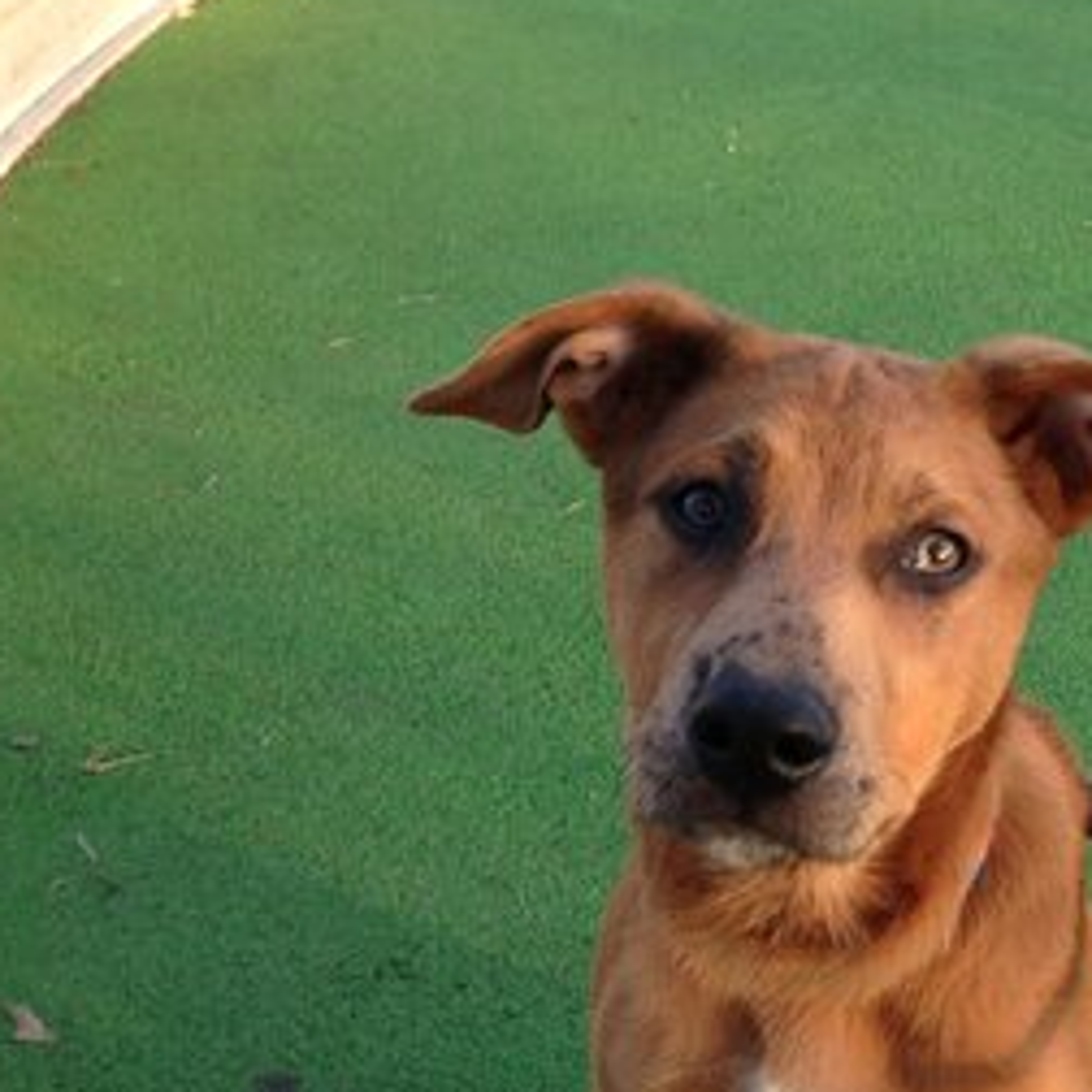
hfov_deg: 23.3
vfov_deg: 23.1
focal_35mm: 74
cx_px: 711
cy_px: 845
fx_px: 2641
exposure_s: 1/120
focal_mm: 4.13
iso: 50
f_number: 2.4
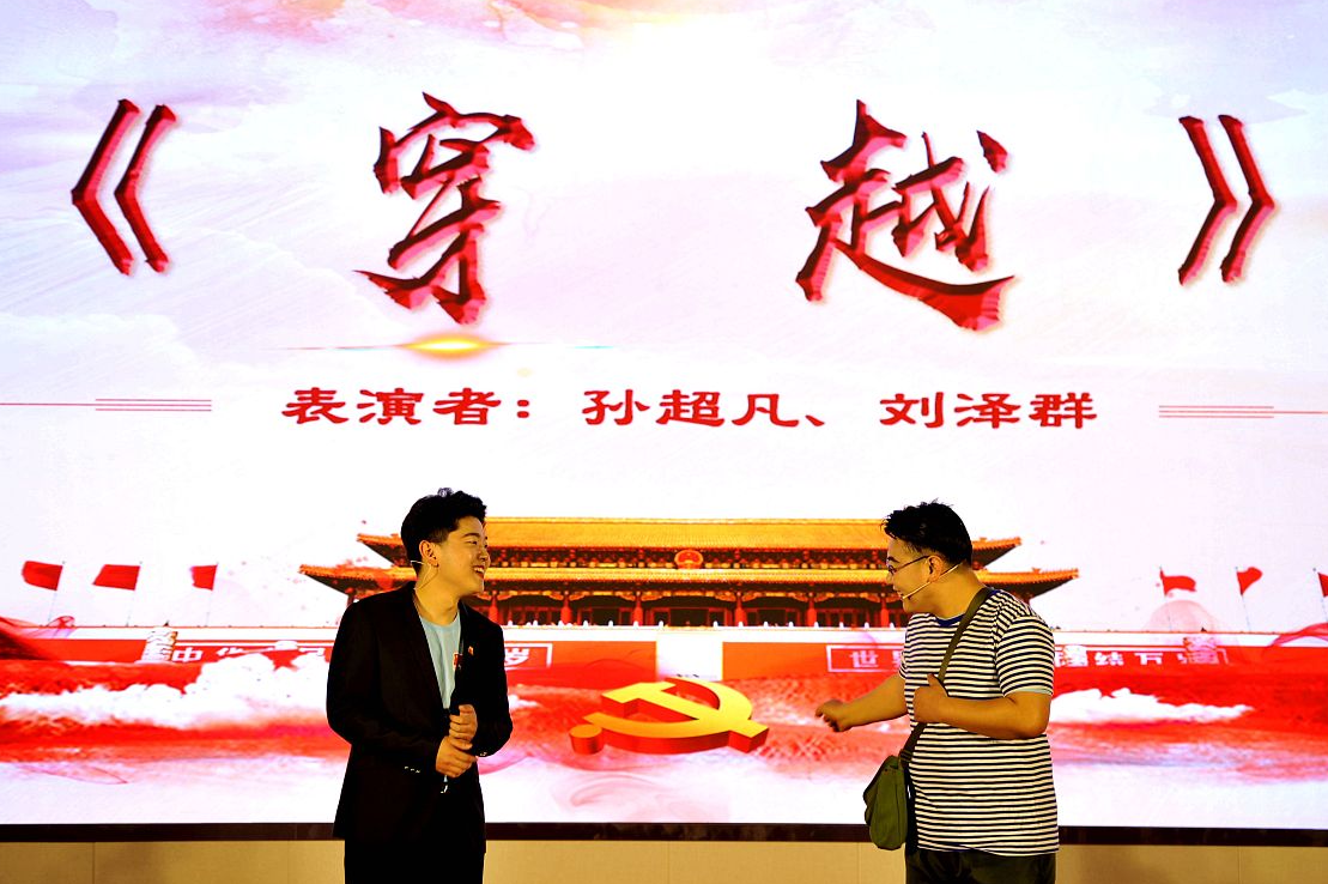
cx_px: 661
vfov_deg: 10.4
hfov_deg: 15.5
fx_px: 4866
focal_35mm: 132
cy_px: 429
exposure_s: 1/80
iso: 200
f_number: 3.2
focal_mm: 122
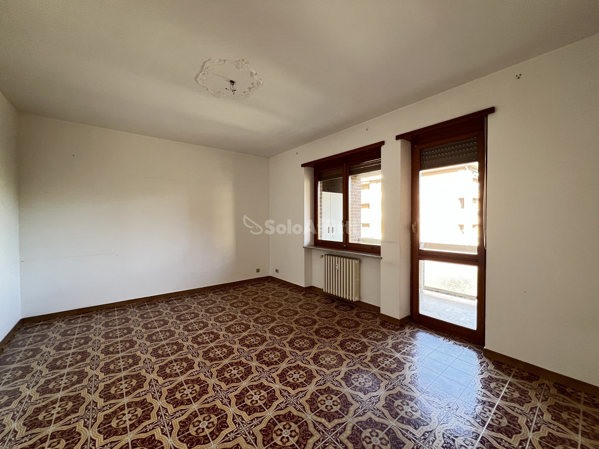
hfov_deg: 106.2
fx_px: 225
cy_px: 224
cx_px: 300
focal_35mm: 13
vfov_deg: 89.9
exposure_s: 1/96
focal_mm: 1.57
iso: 250
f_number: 1.8
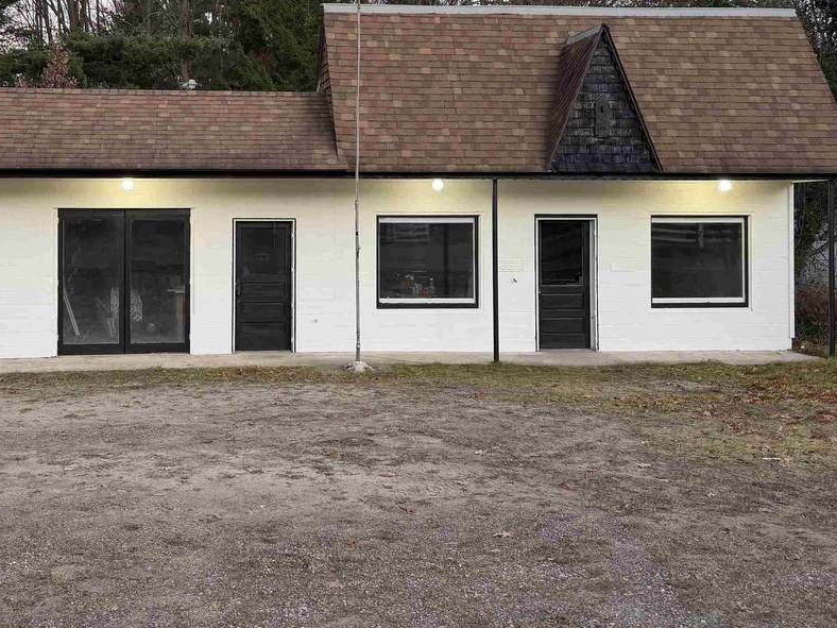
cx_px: 262
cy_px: 196
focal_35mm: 39
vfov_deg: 36.3
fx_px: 943
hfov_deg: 46.9
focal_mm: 6.76
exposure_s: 1/60
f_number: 1.78
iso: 125
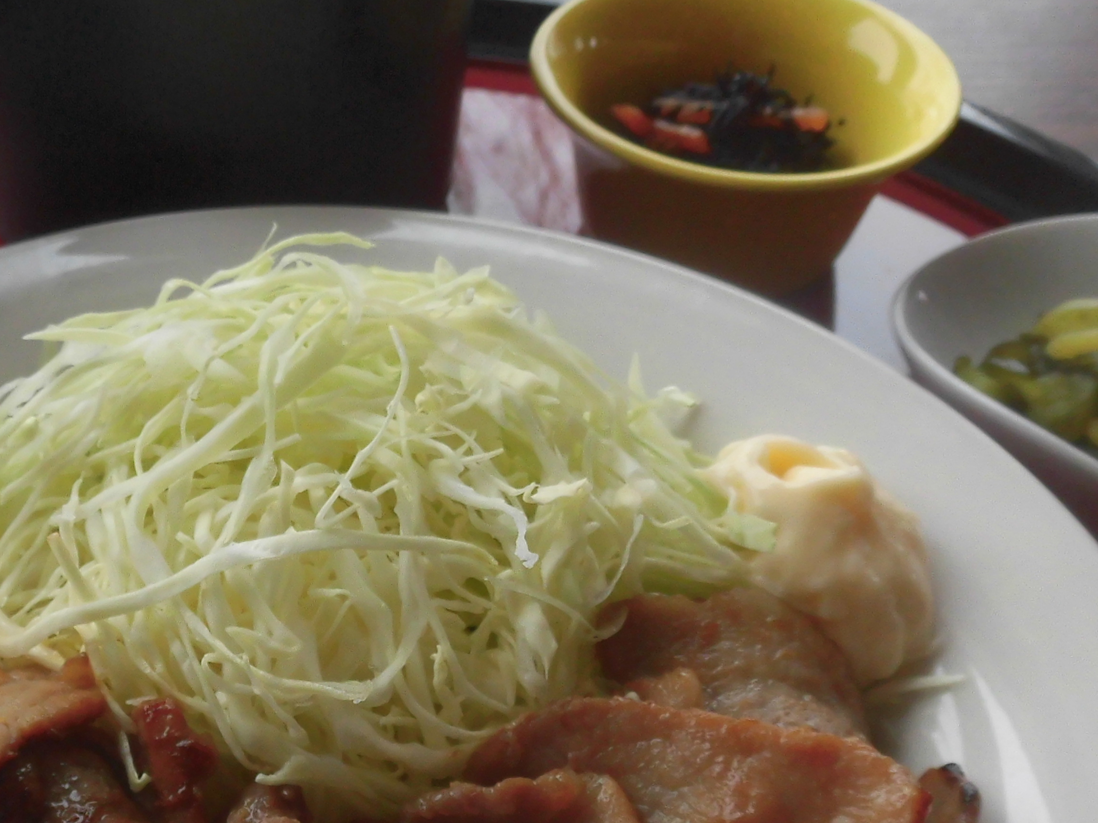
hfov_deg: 38.5
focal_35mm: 48
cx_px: 263
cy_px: 636
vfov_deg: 29.7
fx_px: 1523
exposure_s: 1/160
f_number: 3.1
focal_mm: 4.3
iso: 100
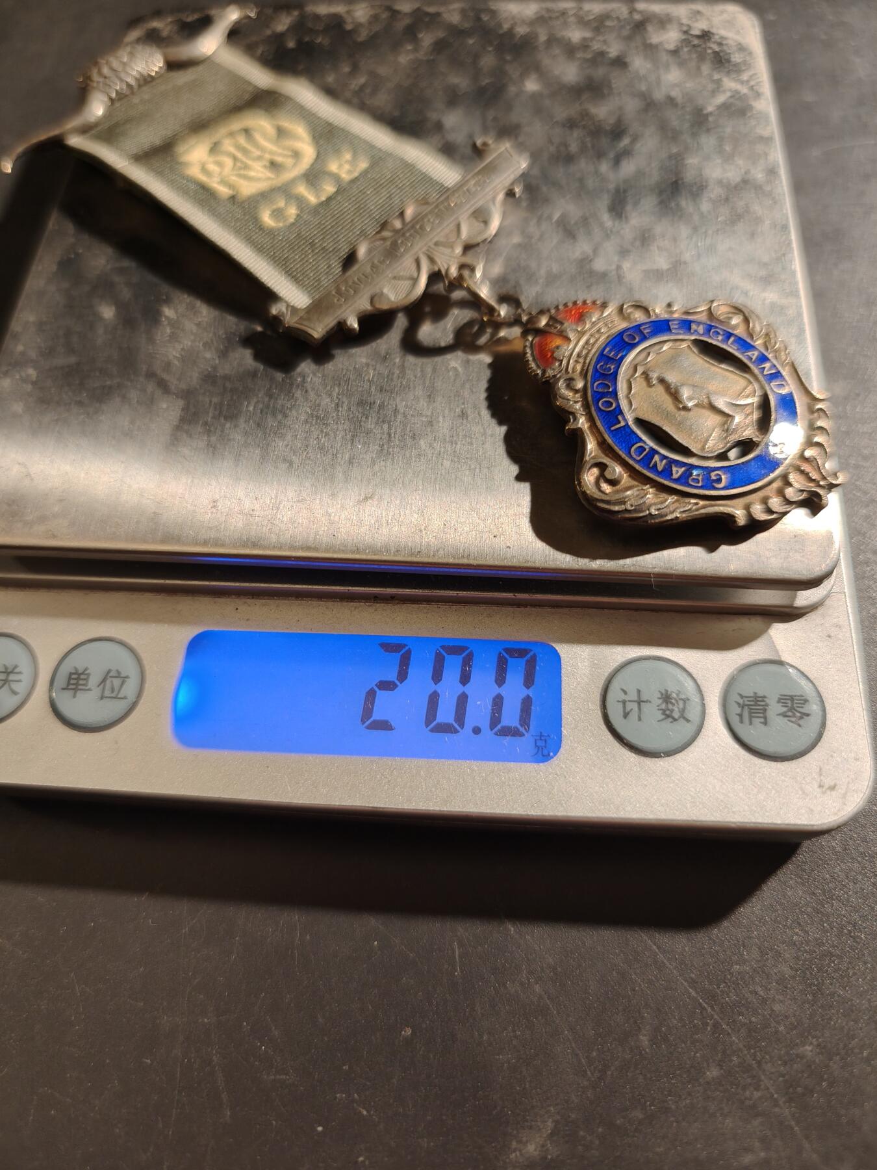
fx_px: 777
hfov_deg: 58.9
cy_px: 585
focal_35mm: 23
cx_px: 438
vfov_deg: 73.9
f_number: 1.6
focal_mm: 6.06
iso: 250
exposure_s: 1/145
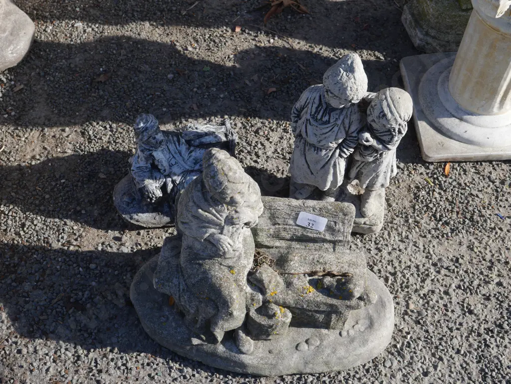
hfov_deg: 33.2
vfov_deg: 25.3
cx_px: 256
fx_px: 857
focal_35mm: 58
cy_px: 192
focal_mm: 29
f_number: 8
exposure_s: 1/250
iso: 200
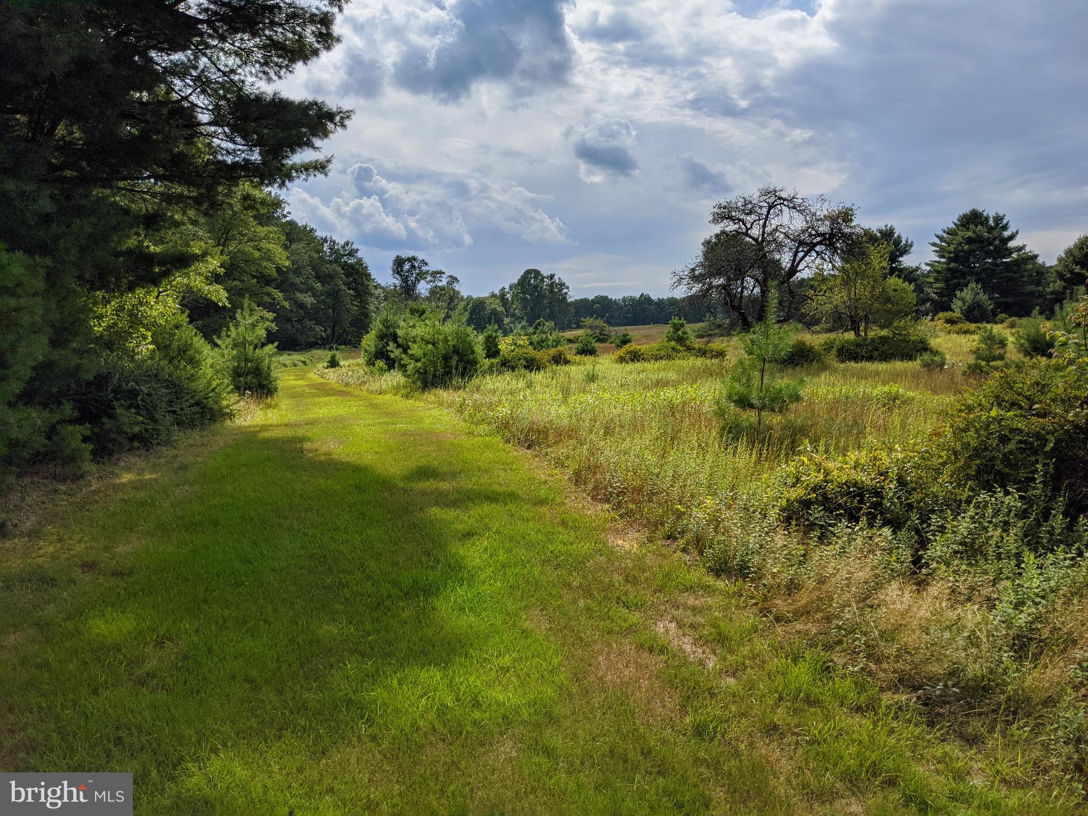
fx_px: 849
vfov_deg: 51.4
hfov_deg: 65.3
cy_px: 408
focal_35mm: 27
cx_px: 544
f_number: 1.73
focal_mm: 4.38
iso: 85
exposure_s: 1/11765
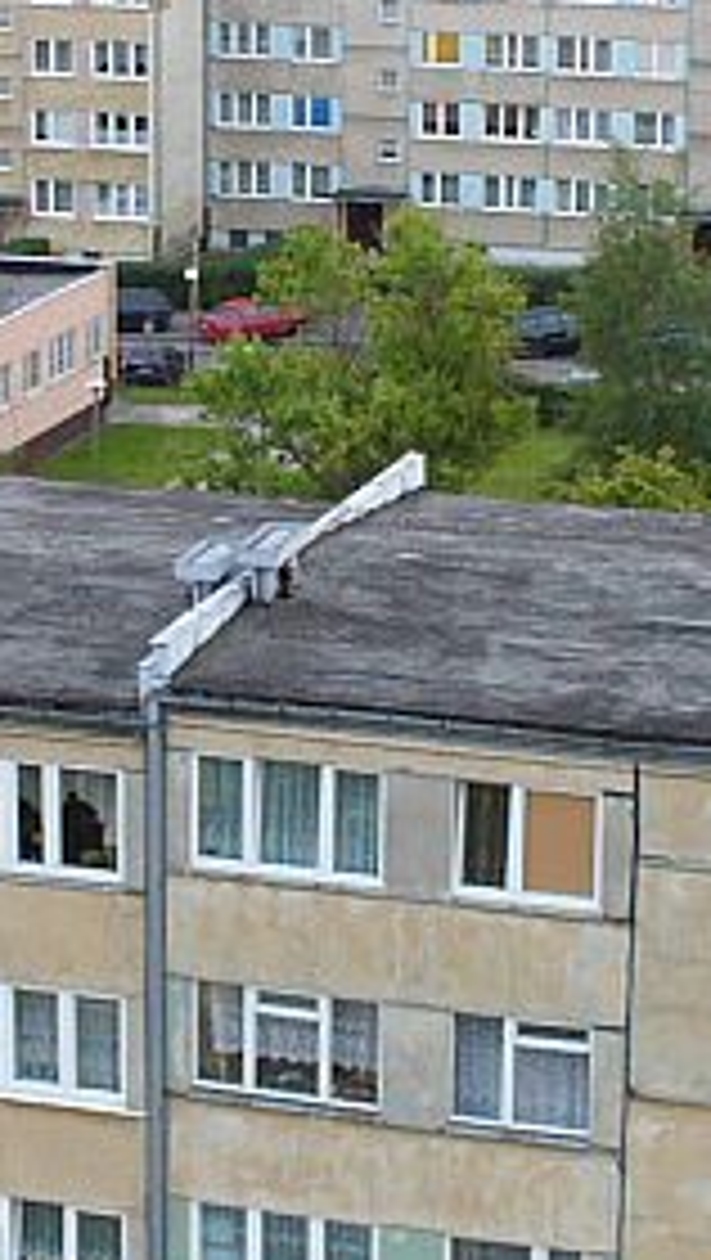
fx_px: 3845
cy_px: 585
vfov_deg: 18.6
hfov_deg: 10.6
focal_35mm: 115
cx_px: 279
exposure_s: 1/25
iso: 125
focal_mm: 6.1
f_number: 2.8
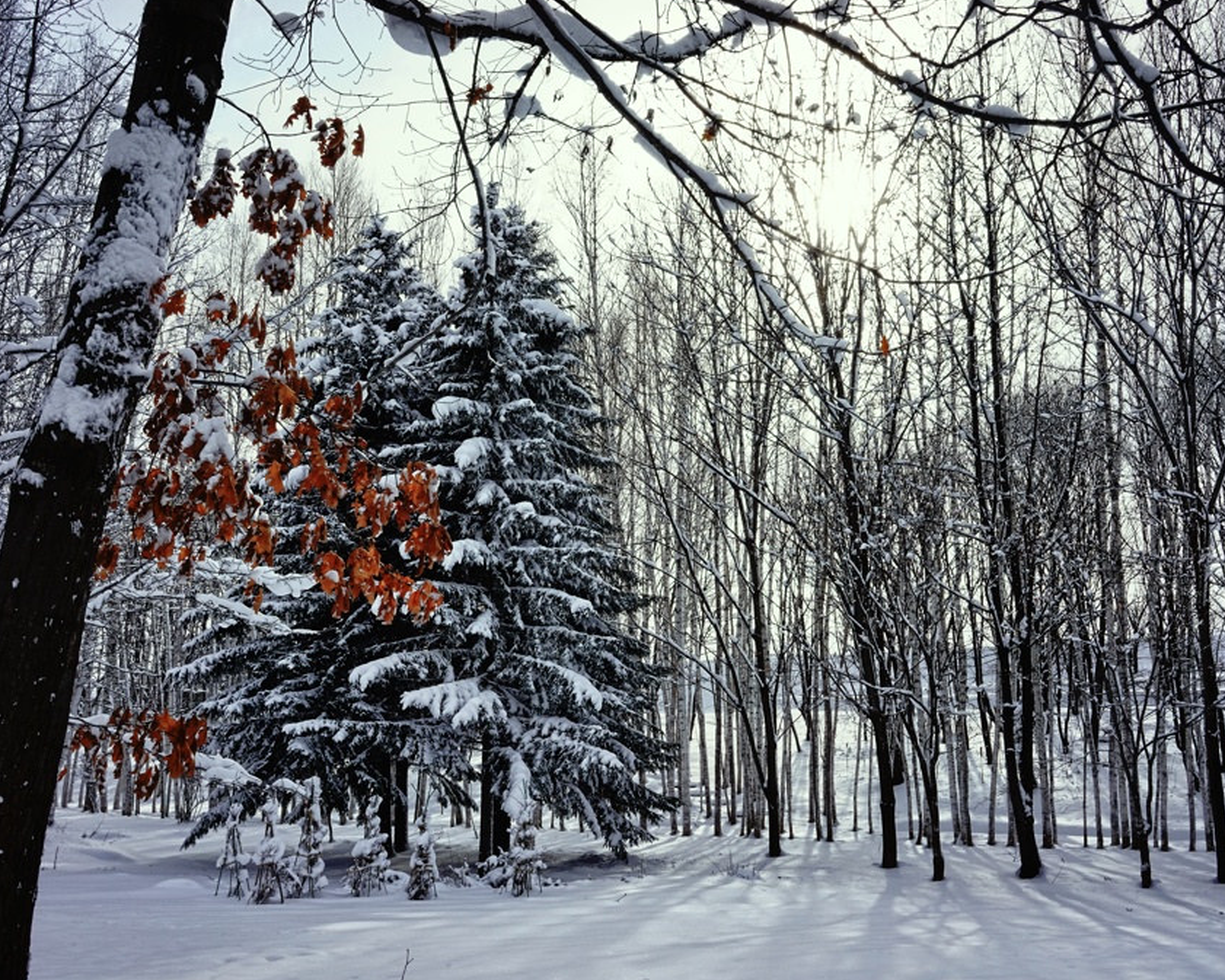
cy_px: 489
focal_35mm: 40
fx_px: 1450
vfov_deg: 37.3
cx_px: 650
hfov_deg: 45.8
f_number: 22
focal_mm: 35
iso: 100
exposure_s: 1/80
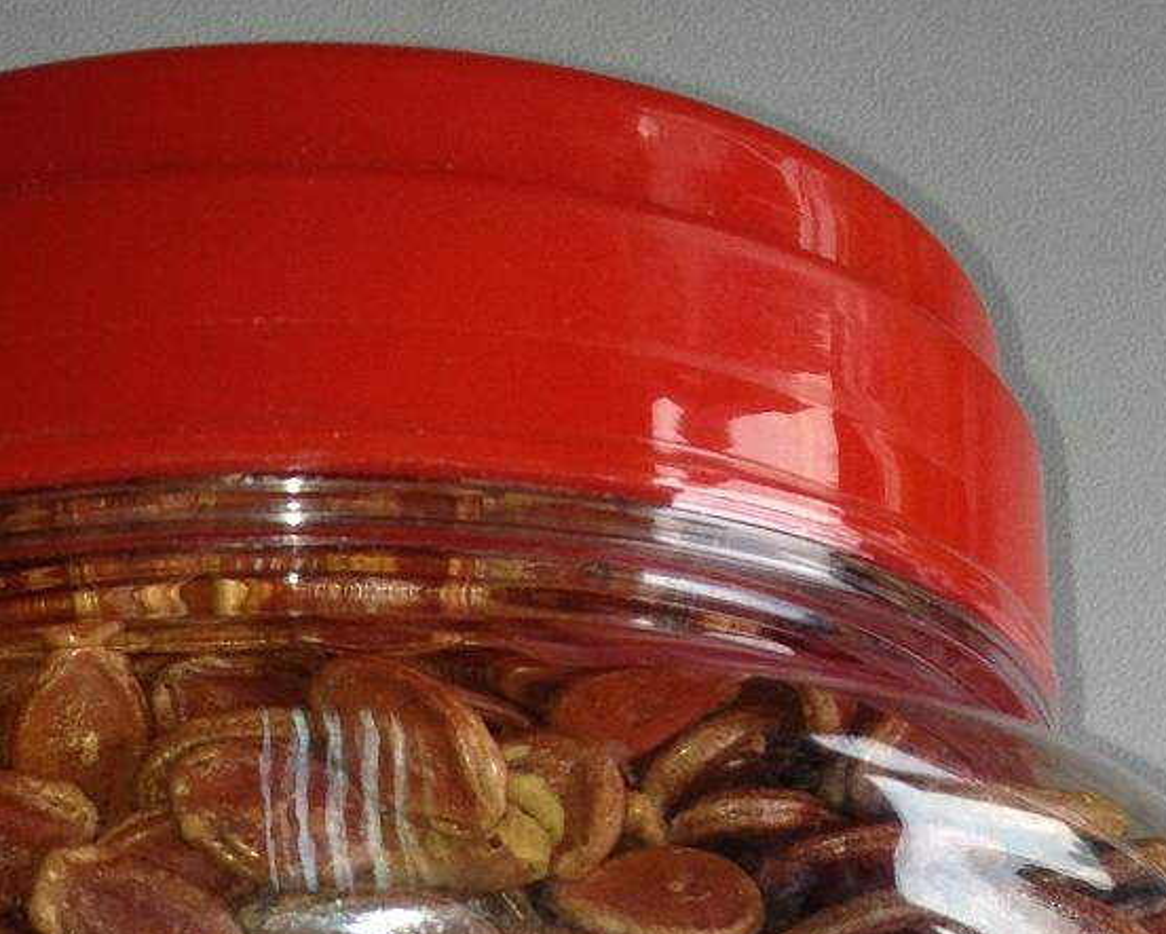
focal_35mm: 101
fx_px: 3487
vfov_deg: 13.6
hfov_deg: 18.9
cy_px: 1705
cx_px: 344
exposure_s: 1/161
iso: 50
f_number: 2.4
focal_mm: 4.28
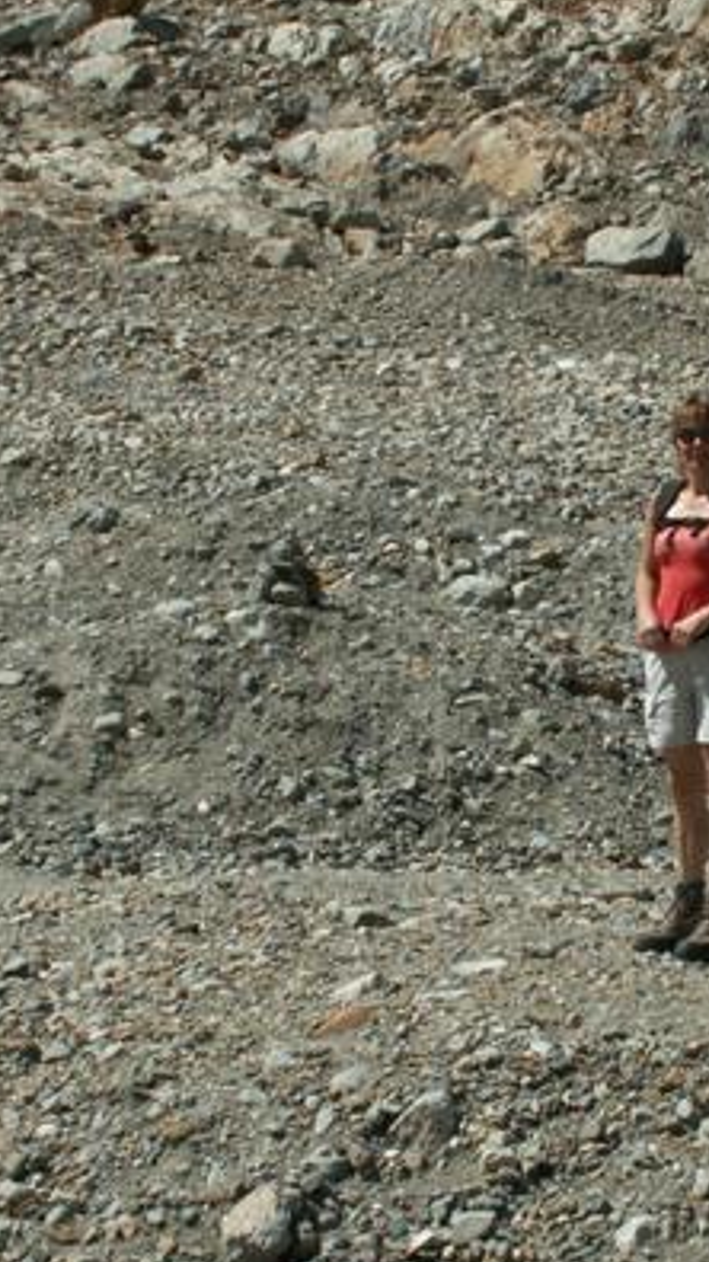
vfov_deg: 25.6
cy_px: 591
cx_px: 636
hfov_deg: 14.4
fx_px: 2776
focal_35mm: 83
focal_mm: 7.82
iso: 50
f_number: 8
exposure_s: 1/250
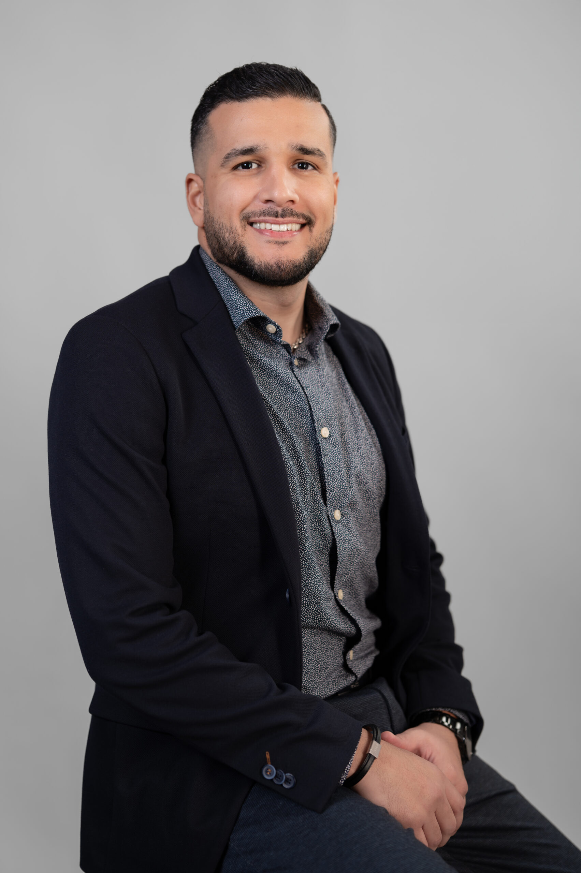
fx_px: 1212
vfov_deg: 39.6
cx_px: 290
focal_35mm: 50
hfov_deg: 27.0
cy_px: 436
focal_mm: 50
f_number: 2.2
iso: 100
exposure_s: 1/200
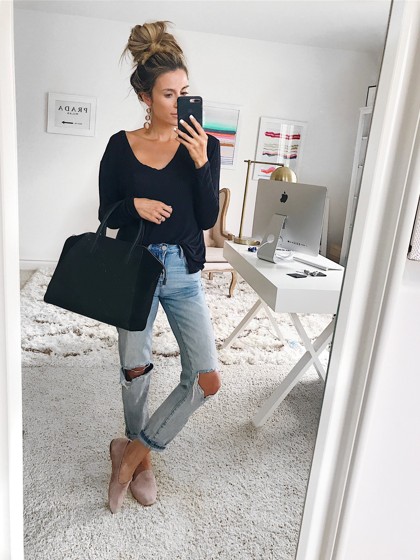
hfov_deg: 49.8
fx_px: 453
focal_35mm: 28
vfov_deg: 63.4
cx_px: 210
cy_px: 280
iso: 25
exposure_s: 1/30
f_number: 1.8
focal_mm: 3.99
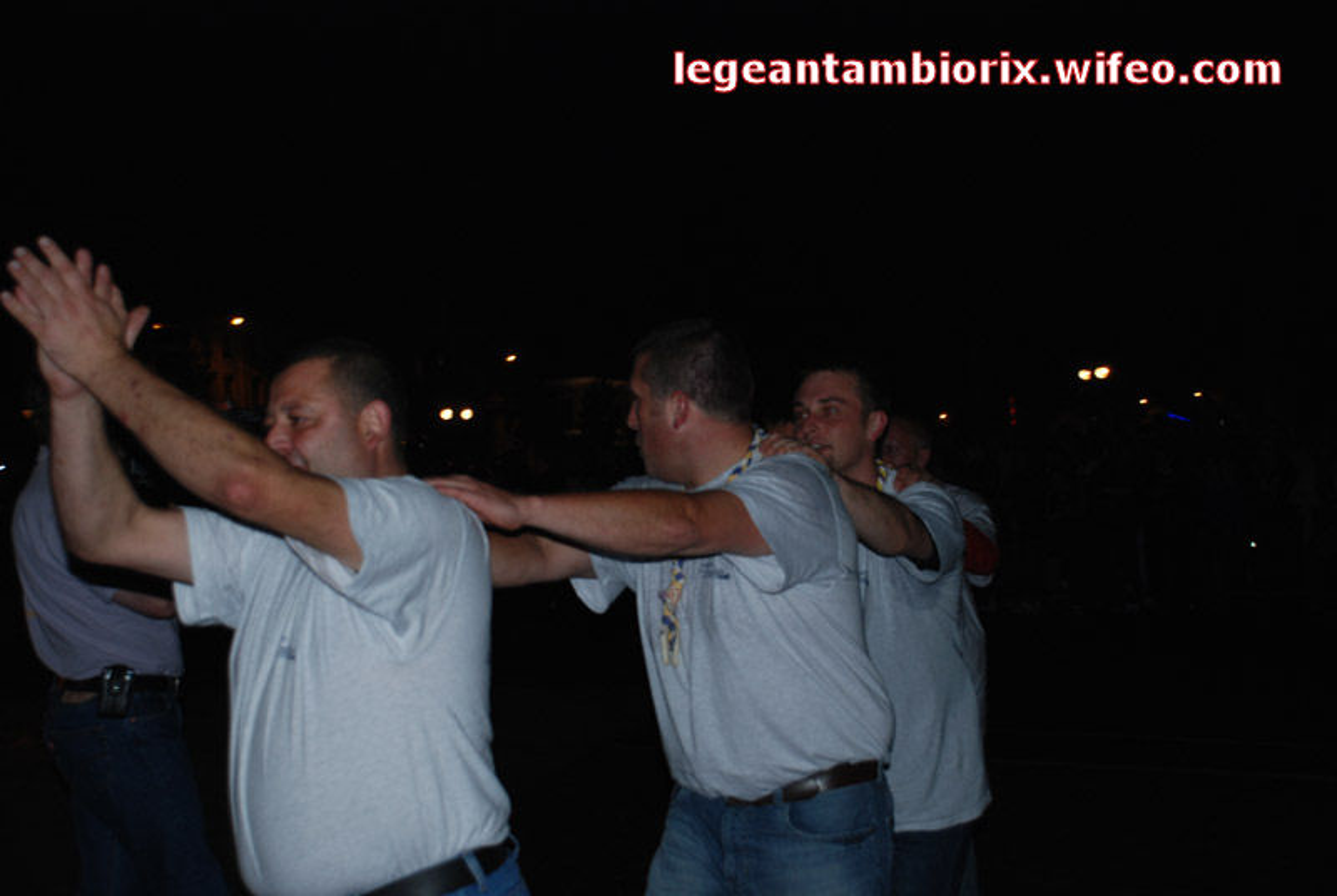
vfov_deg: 28.2
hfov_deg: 41.1
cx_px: 668
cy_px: 448
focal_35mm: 48
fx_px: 1785
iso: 200
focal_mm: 32
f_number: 4.2
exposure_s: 1/60
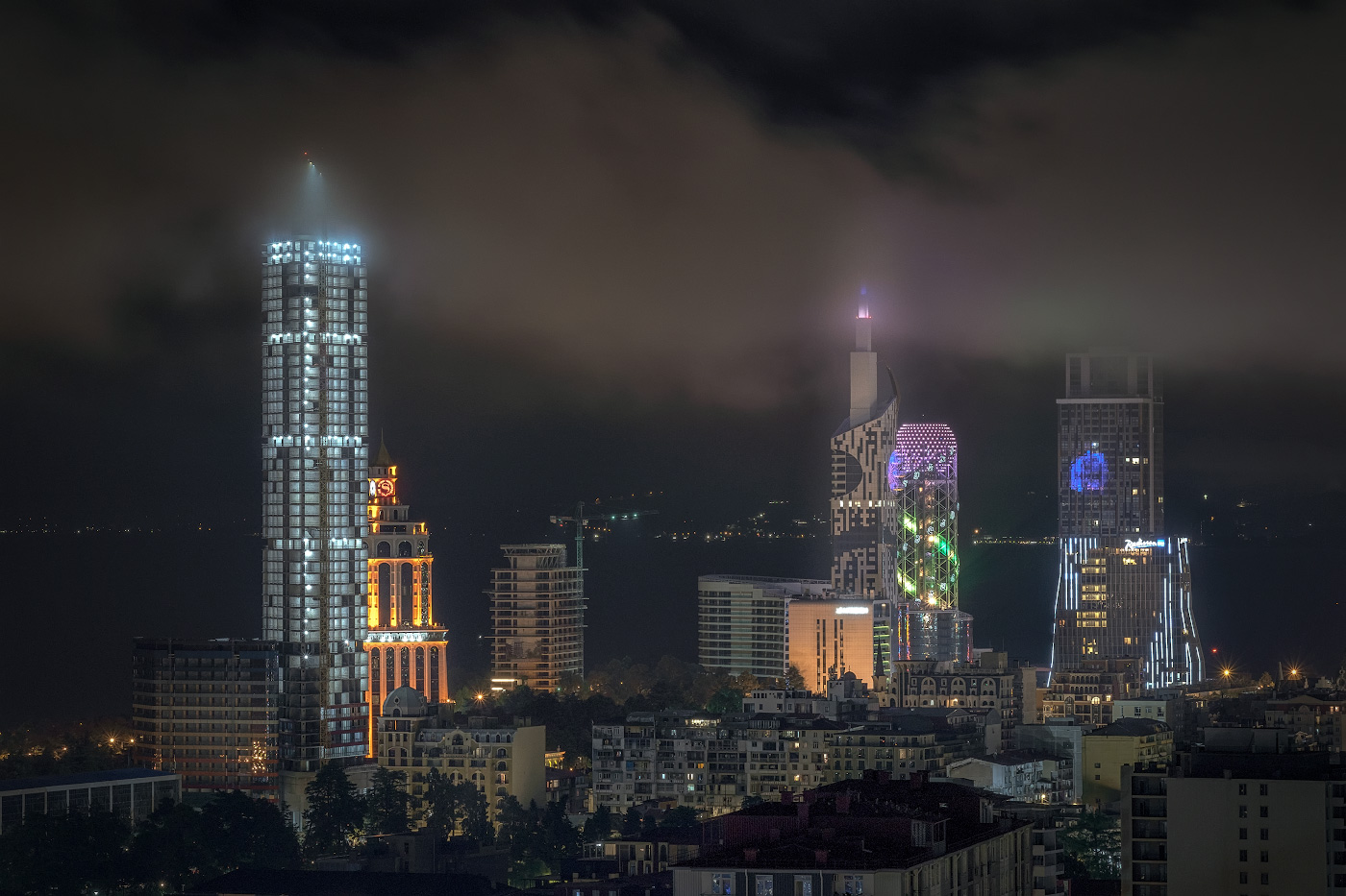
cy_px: 448
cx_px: 673
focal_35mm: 147
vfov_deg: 9.3
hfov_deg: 14.0
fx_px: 5495
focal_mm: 98.2
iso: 500
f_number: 11
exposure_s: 7
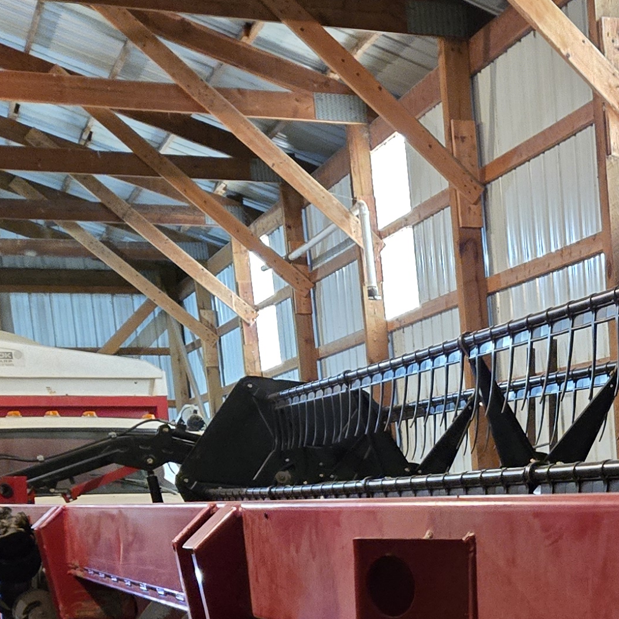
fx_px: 1558
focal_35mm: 77
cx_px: 727
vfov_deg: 21.0
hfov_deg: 21.1
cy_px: 738
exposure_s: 1/60
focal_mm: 5.4
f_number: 1.8
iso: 2000
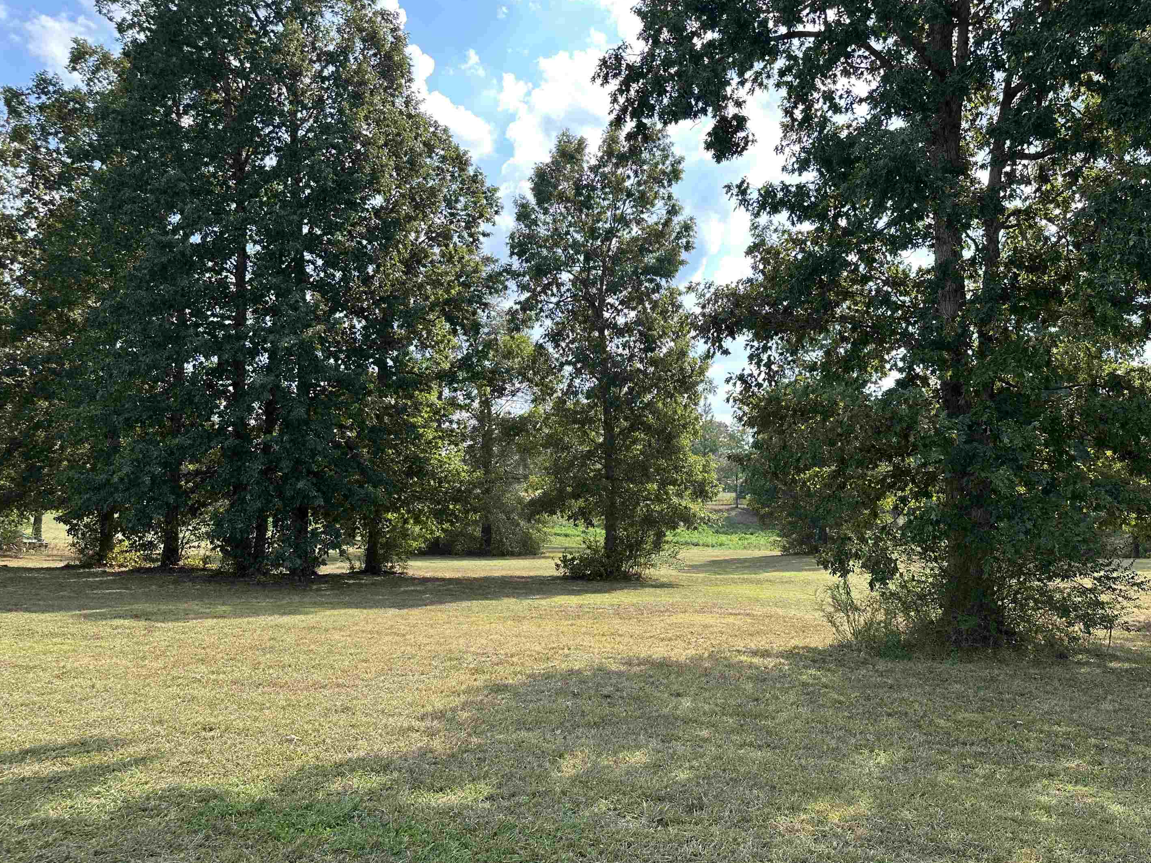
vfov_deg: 53.1
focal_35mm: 26
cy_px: 439
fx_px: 865
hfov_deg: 67.3
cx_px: 594
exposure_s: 1/1183
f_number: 1.78
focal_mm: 6.86
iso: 80
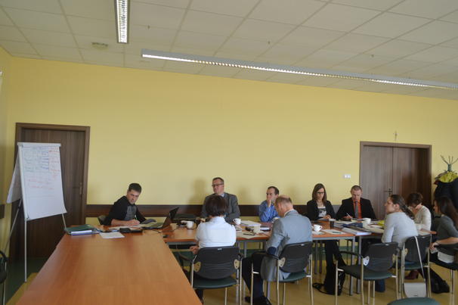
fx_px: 343
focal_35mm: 27
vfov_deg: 47.9
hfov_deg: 67.4
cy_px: 152
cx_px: 229
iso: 400
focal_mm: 18
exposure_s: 1/80
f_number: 4.5
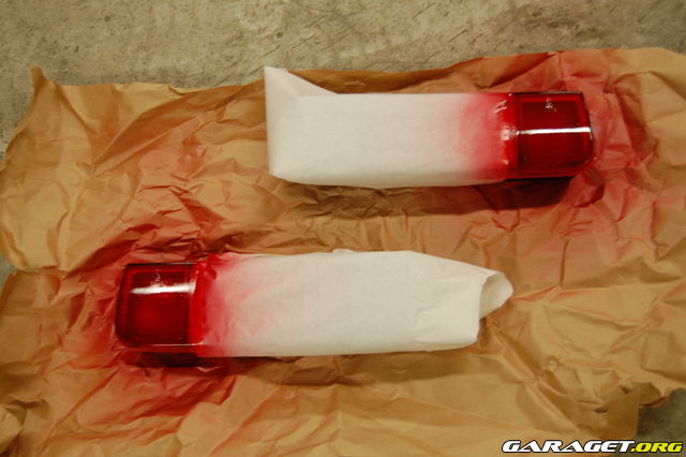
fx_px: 1086
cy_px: 228
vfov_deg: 23.8
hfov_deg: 35.1
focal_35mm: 57
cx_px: 343
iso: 400
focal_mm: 38
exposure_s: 1/40
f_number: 4.8
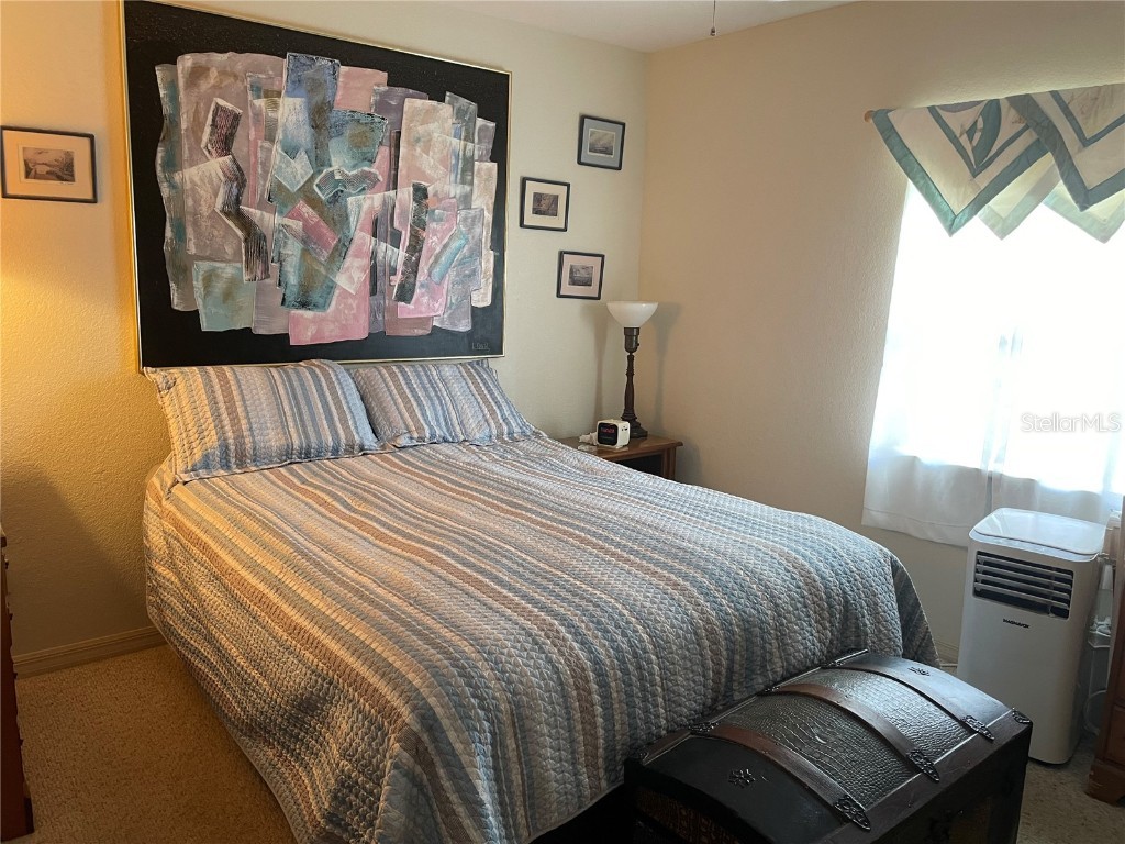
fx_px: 845
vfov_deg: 53.1
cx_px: 562
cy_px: 422
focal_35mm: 26
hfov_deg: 67.3
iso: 250
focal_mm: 4.2
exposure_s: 1/60
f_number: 1.6
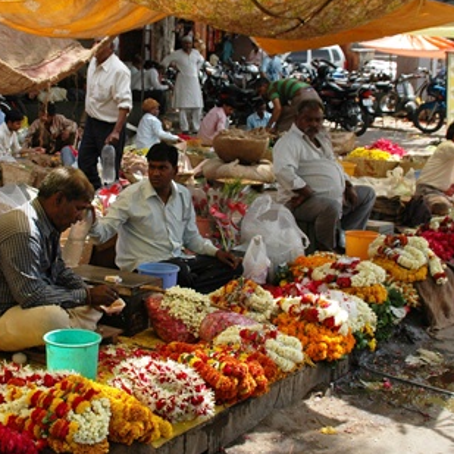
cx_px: 143
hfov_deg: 26.0
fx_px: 978
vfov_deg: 26.1
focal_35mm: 66
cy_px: 200
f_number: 8
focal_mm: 25
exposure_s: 1/250
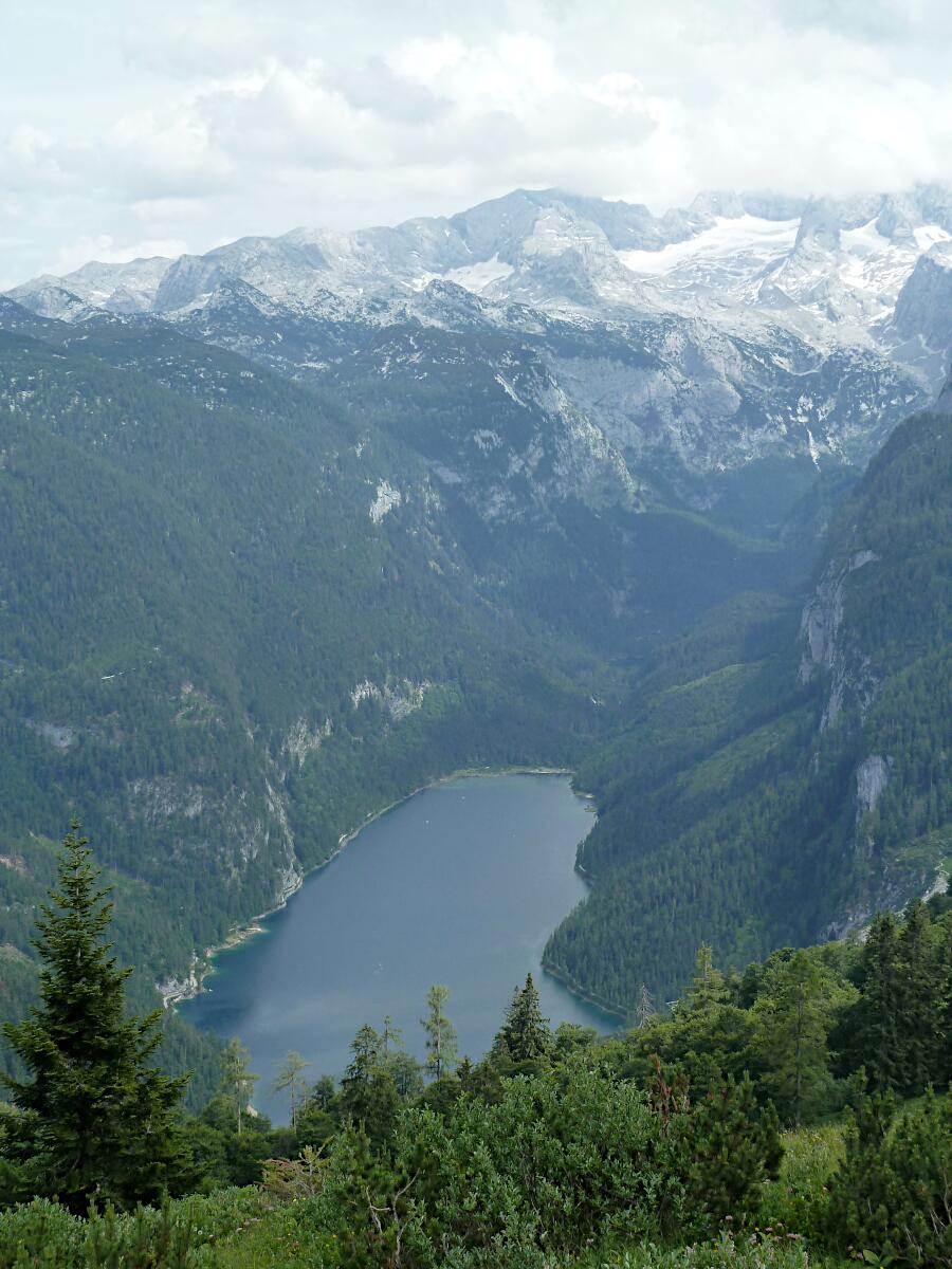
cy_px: 634
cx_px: 476
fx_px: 1907
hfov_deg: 28.0
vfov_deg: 36.8
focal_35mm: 52
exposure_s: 1/400
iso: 125
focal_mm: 8.5
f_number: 3.8
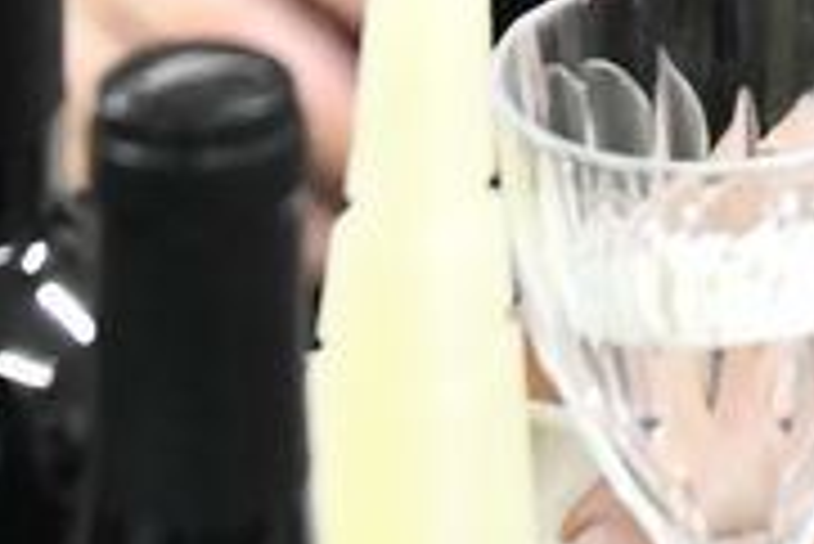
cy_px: -1369
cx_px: 1336
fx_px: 6653
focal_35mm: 294
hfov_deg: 6.9
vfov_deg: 4.4
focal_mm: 38
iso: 2500
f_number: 5.6
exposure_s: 1/125
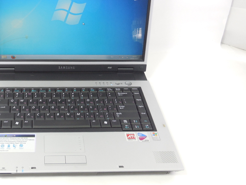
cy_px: 73
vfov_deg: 33.5
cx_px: 50
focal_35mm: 43
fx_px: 306
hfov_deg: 42.0
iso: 160
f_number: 3.1
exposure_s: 1/30
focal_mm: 4.5
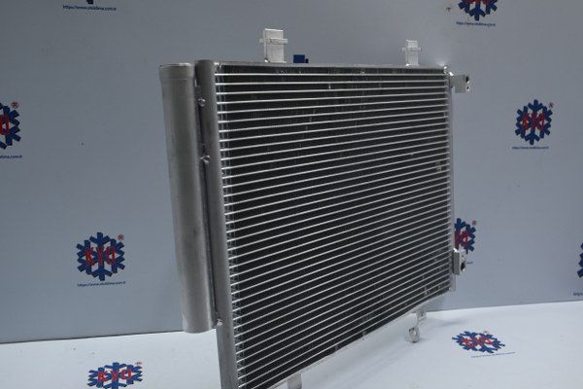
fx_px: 607
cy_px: 194
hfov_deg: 51.3
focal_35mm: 38
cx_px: 292
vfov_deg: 35.5
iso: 250
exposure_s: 1/40
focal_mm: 25
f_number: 4.2
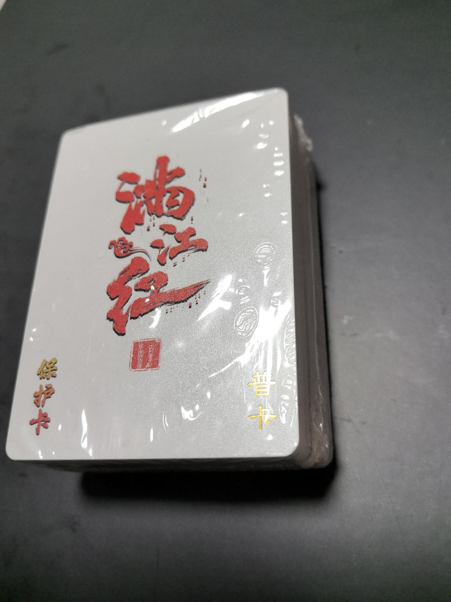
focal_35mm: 27
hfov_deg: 51.4
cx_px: 226
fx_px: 469
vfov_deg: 65.3
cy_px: 301
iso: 160
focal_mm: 5.75
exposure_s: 1/100
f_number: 2
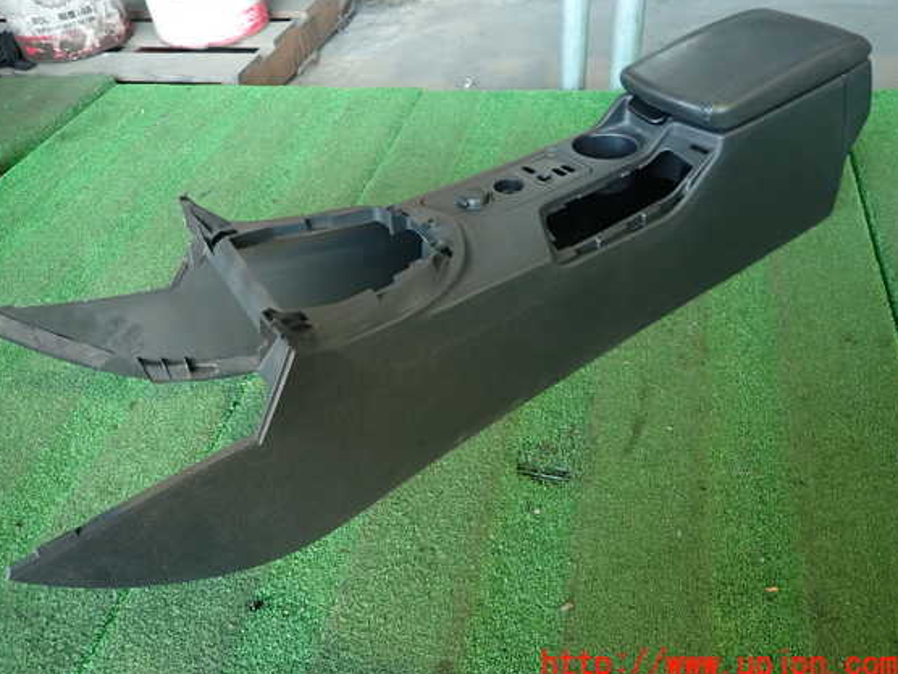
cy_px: 322
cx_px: 422
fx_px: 700
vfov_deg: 51.3
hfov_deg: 65.3
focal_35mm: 27
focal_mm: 4.5
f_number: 2
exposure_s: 1/30
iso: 320
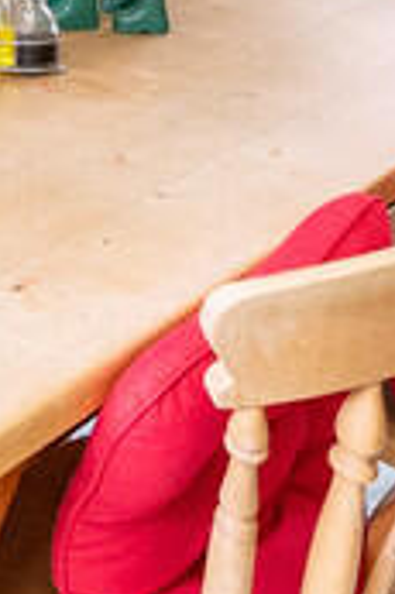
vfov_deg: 17.8
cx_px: -309
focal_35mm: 95
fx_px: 1567
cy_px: -436
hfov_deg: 13.0
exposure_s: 1/50
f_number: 7.1
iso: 1600
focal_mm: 16
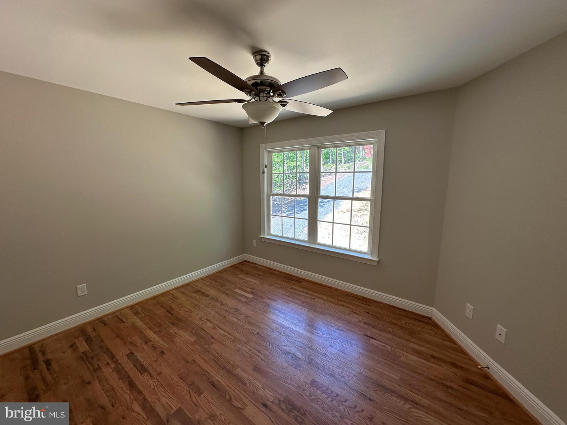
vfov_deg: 85.7
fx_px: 229
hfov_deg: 102.1
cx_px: 284
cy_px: 212
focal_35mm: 14
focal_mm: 2.22
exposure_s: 1/99
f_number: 2.2
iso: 40
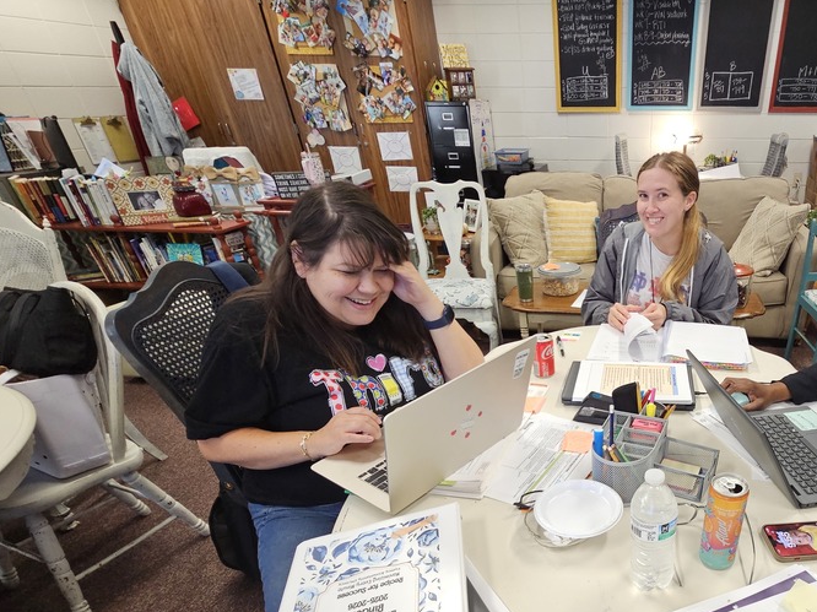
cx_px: 600
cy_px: 439
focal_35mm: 20
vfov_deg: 63.1
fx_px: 472
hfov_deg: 76.5
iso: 250
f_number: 2.2
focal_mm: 2.2
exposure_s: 1/60
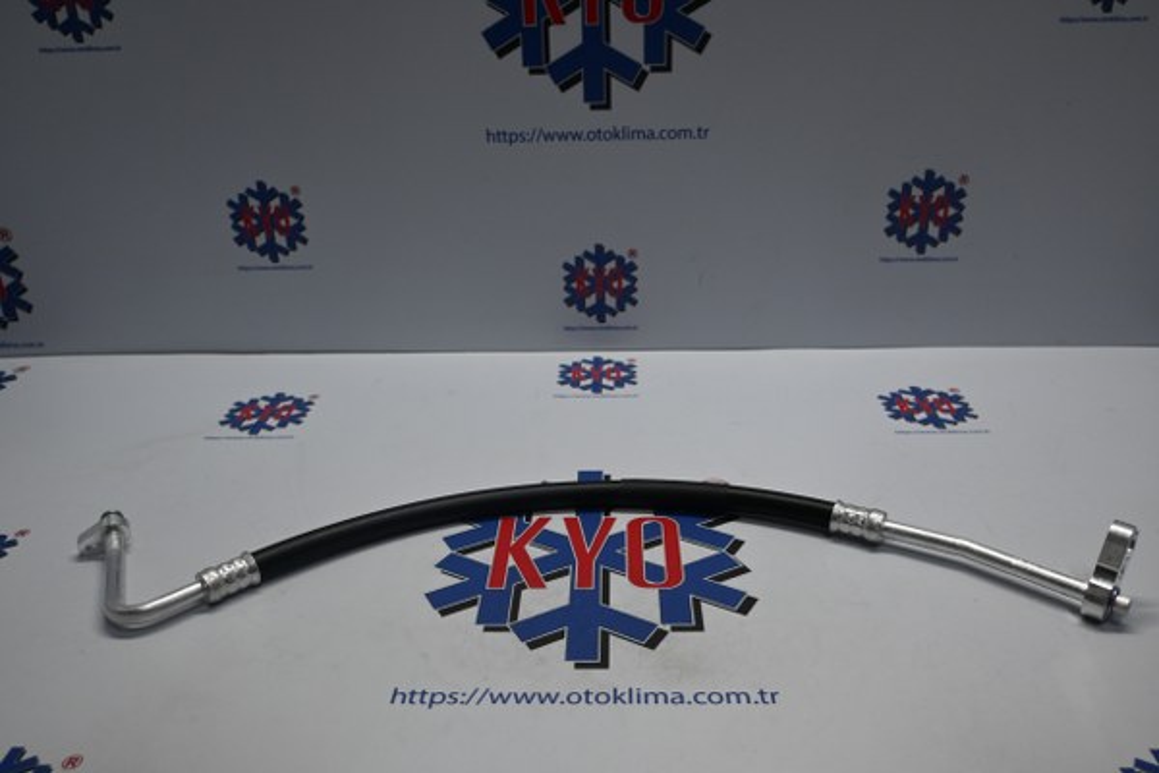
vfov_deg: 42.6
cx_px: 580
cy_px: 386
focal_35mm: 31
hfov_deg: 60.7
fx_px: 990
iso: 400
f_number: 3.8
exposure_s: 1/160
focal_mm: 20.5
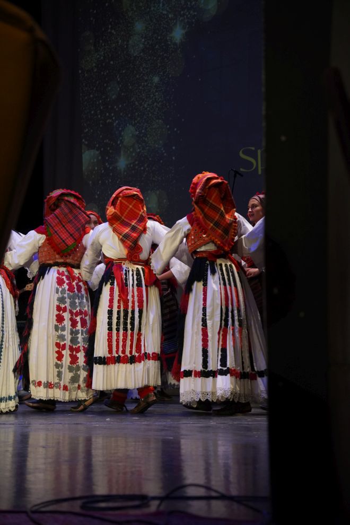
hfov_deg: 18.2
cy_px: 262
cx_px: 175
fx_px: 1094
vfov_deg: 27.0
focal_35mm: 75
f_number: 3.5
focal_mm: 50
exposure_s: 1/160
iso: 1250
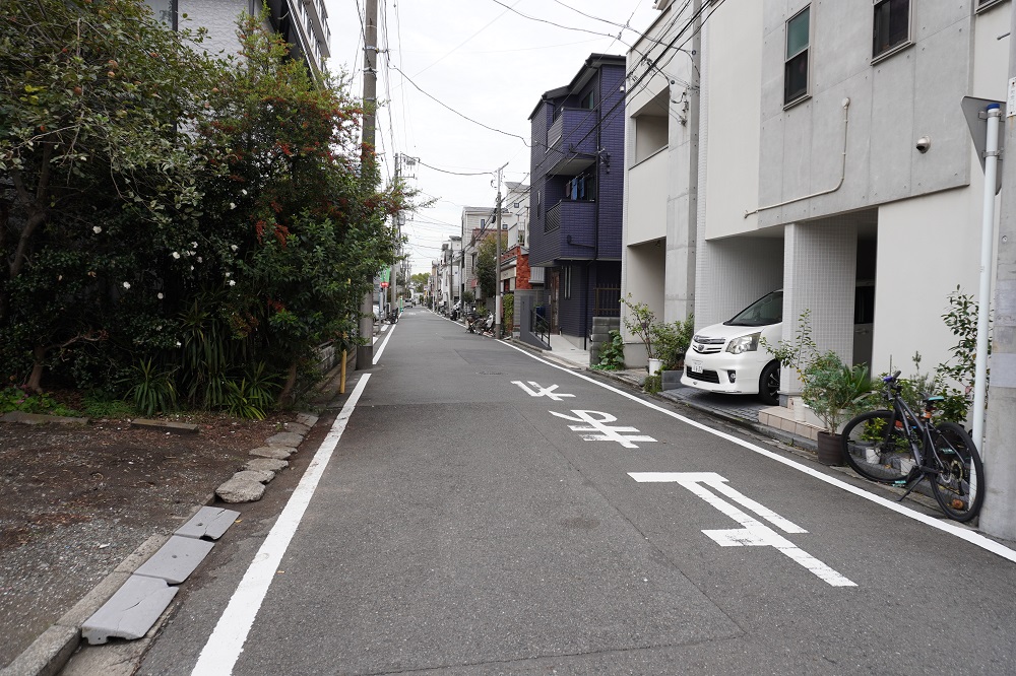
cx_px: 508
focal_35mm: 24
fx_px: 677
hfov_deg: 73.8
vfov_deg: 53.1
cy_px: 338
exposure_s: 1/250
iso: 200
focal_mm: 16
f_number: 5.6
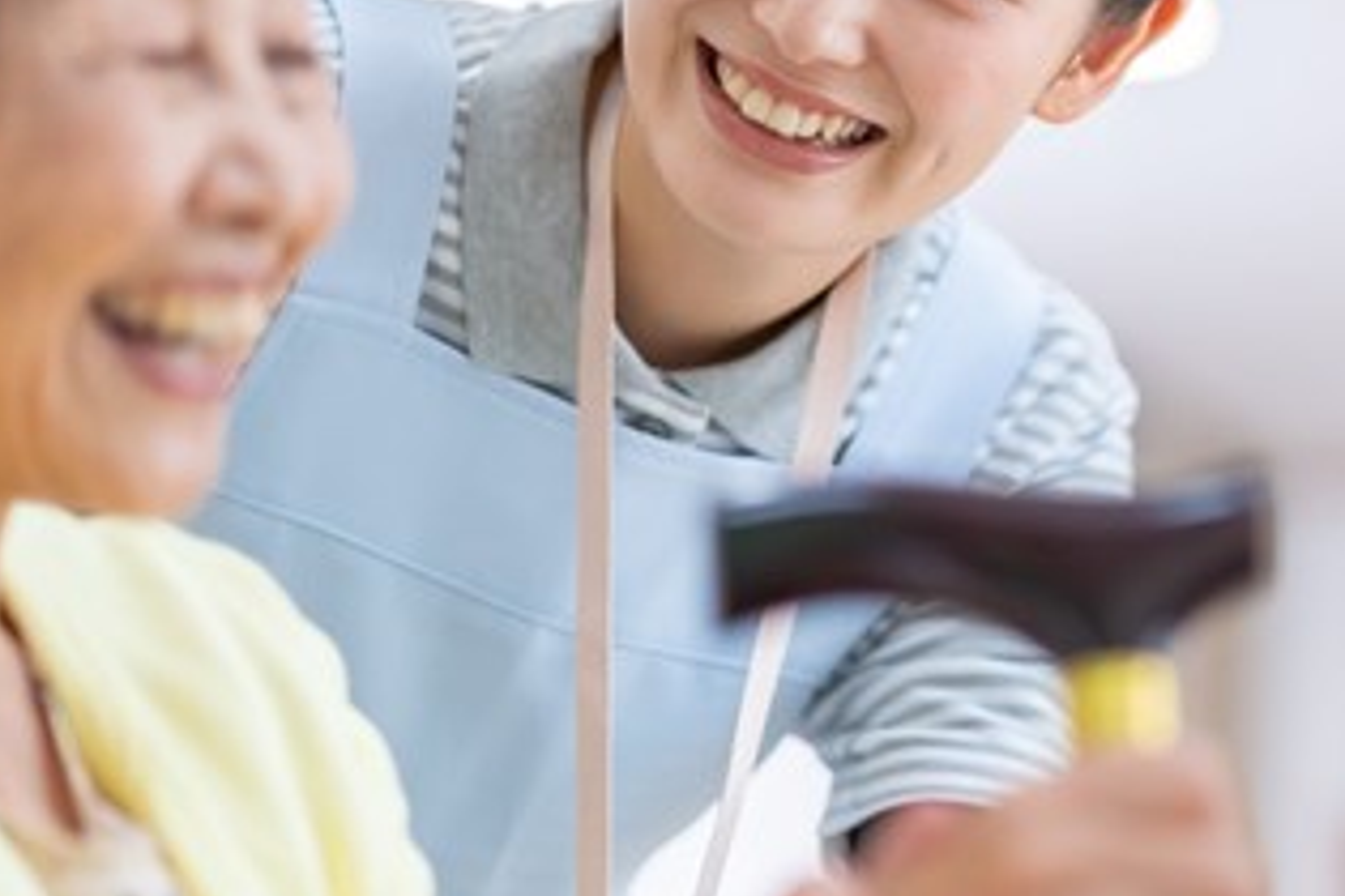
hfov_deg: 10.6
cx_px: 1072
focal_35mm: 194
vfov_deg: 7.1
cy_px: 294
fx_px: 7247
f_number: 1.8
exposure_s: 1/400
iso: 1250
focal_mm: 85
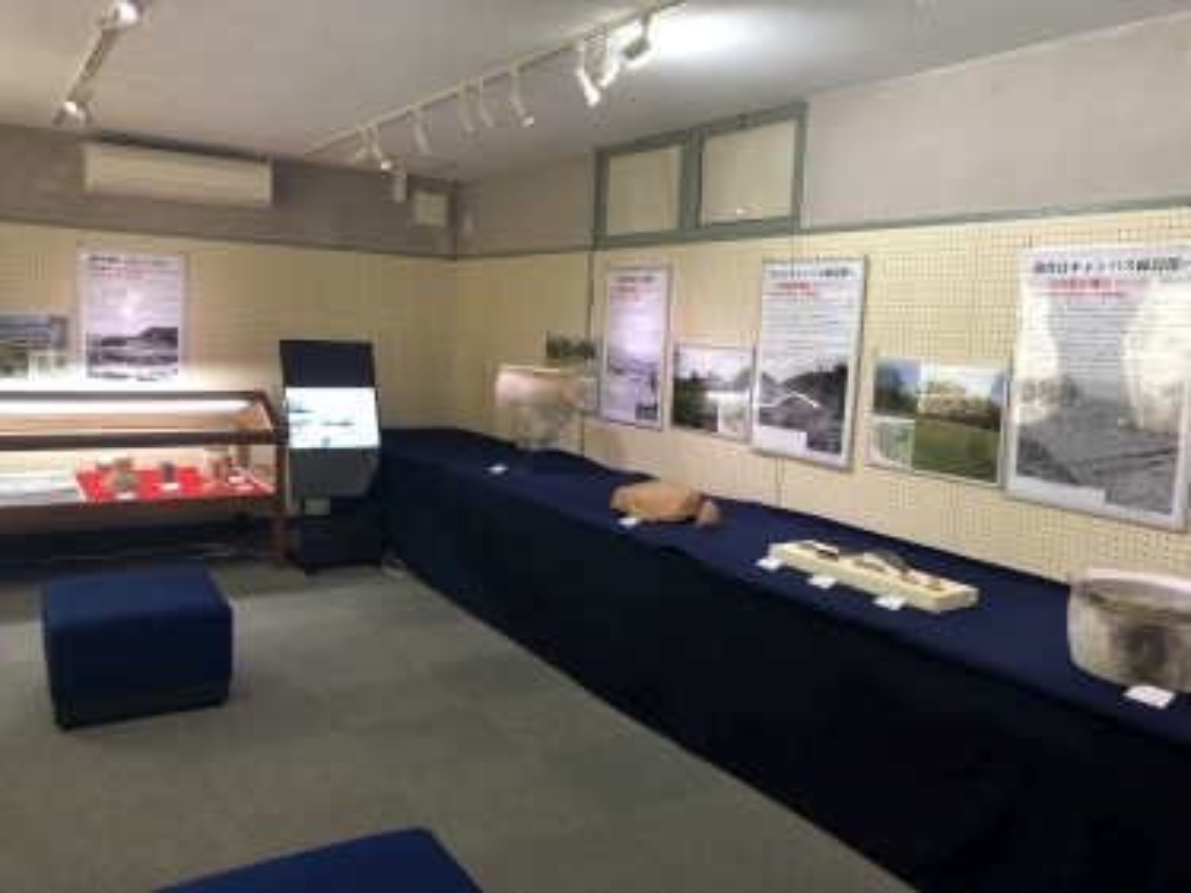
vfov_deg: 49.7
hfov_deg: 63.5
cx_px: 596
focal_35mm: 28
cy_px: 446
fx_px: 963
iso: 40
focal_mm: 3.99
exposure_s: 1/15
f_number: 1.8
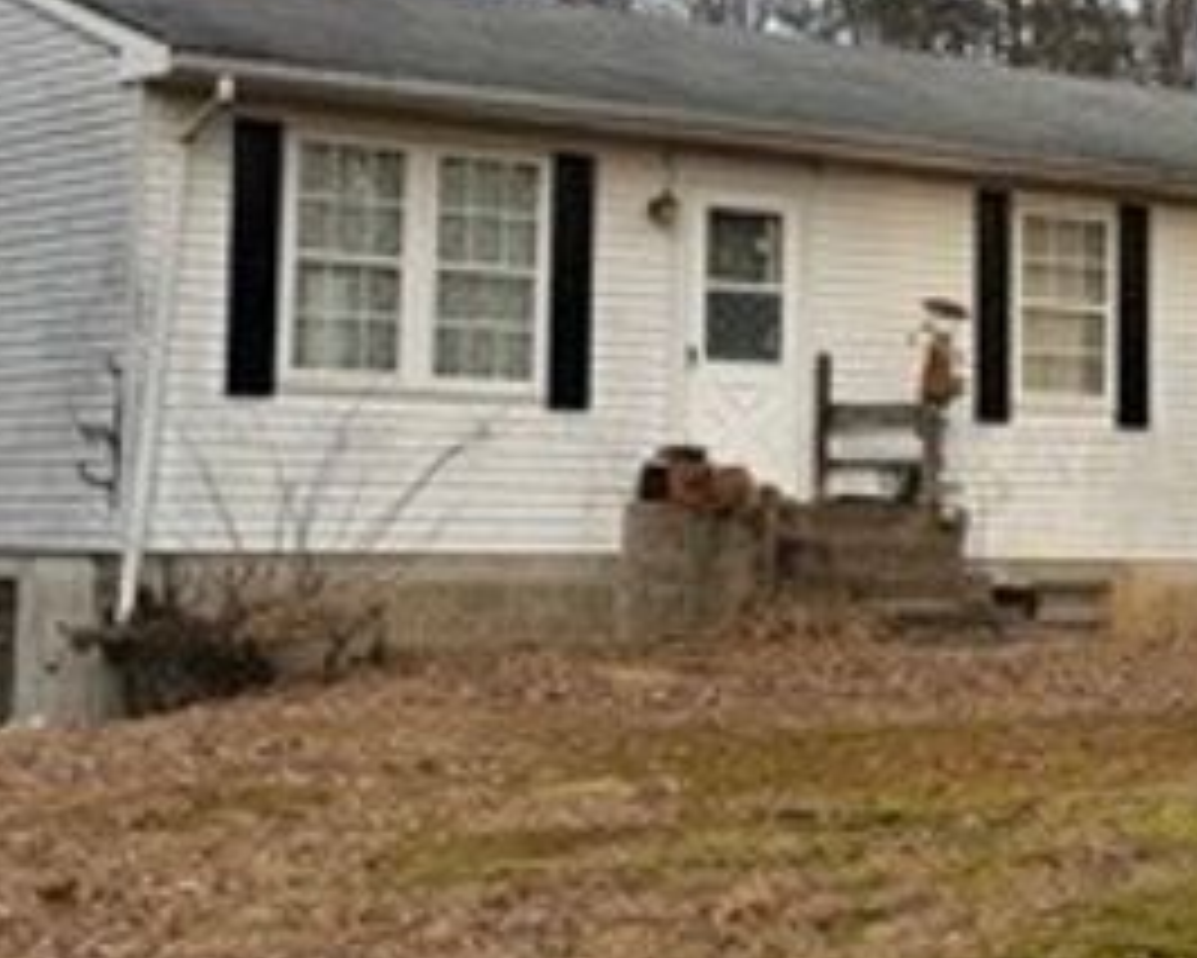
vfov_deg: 17.3
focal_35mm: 88
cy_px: 205
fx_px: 3119
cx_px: 801
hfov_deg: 21.6
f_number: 1.78
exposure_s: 1/719
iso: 64
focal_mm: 6.76
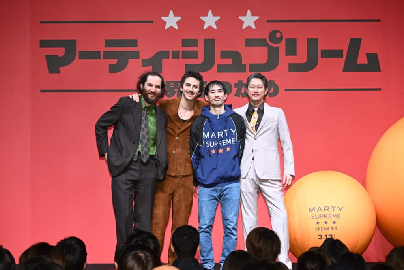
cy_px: 135
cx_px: 202
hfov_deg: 17.1
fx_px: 1347
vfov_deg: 11.4
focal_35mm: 120
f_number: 7.1
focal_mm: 120
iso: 3200
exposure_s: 1/160
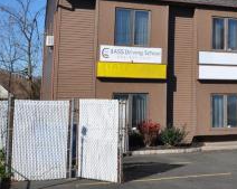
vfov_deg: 24.9
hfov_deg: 29.5
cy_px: 36
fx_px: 420
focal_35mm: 60
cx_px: 235
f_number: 9.5
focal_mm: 20
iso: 200
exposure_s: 1/350
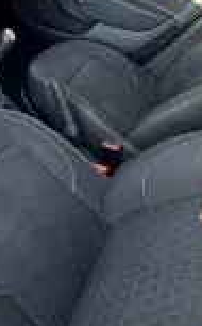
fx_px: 310
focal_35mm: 35
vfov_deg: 53.5
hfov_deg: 30.8
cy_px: 92
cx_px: -38
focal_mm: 2.22
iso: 200
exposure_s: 1/99
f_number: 2.2
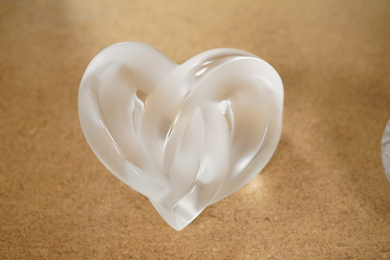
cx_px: 195
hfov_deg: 43.6
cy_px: 130
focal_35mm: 45
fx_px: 487
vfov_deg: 29.9
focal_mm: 30
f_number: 8
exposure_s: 1/160
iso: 2500
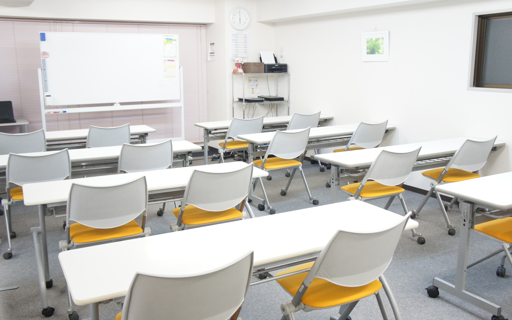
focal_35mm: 34
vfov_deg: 37.3
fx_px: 474
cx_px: 257
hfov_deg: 56.7
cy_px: 159
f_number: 4
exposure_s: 1/80
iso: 1600
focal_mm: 22
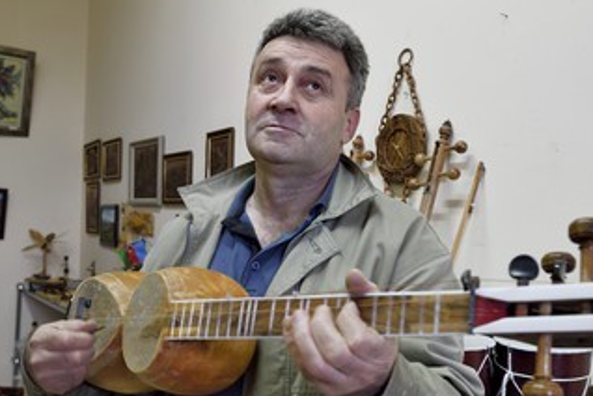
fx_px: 675
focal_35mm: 41
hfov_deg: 47.2
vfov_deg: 32.5
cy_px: 239
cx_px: 351
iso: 800
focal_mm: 31
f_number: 7.1
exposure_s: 1/15
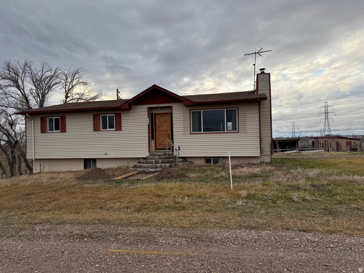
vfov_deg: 56.8
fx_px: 252
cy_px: 136
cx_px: 182
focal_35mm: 24
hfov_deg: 71.6
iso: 80
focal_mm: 6.76
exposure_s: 1/602
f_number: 1.78
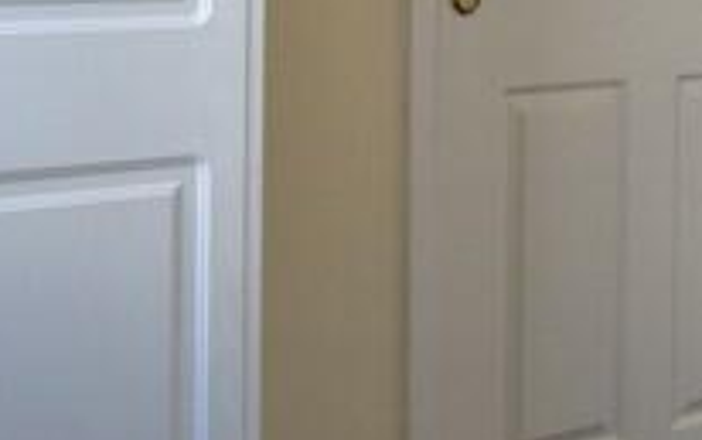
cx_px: 780
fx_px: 1455
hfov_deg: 25.1
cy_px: -97
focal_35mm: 76
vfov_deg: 16.4
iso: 400
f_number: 4.5
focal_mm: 10
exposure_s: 1/250
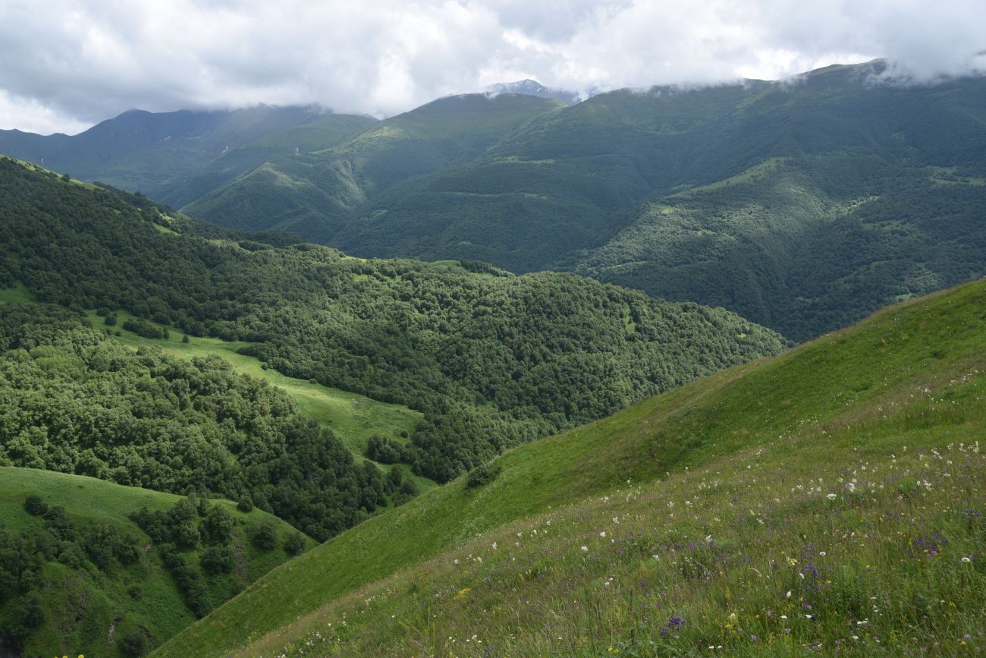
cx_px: 493
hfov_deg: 60.3
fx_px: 849
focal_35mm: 31
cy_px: 329
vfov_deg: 42.3
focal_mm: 31
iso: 200
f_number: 13
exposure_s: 1/125
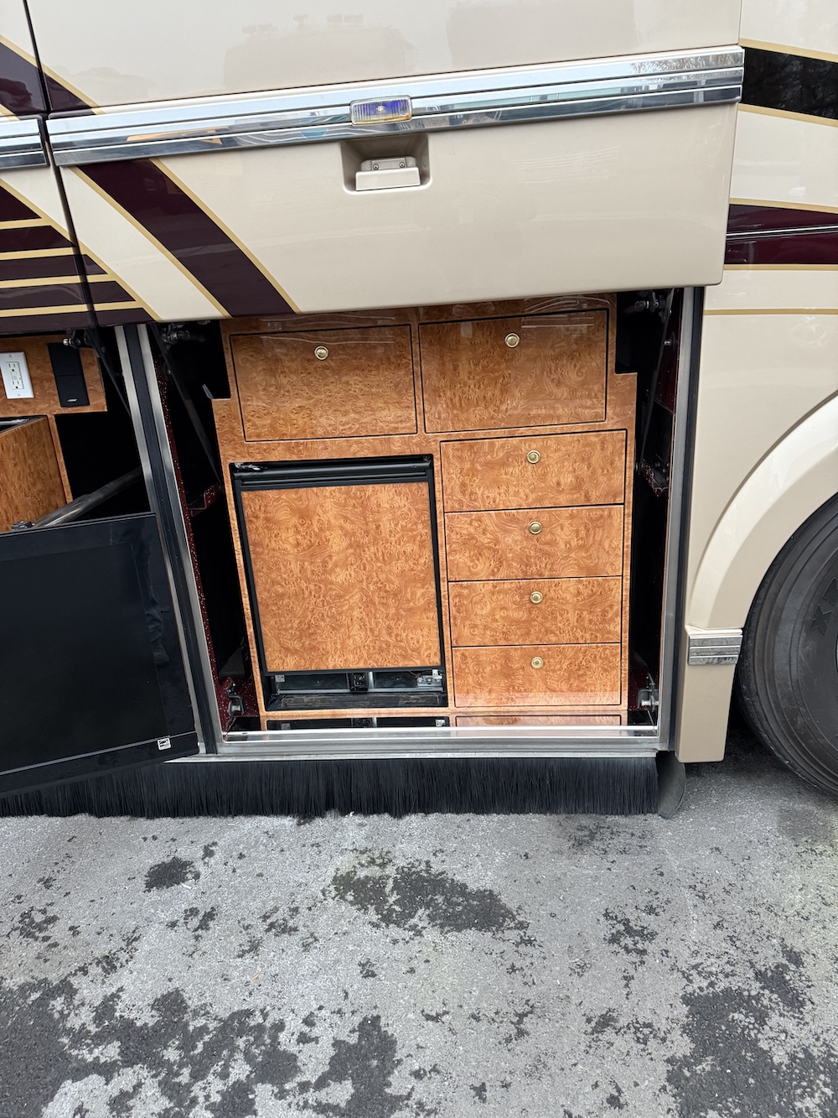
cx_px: 419
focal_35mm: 24
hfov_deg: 56.8
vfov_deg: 71.6
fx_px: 775
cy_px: 559
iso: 400
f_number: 1.78
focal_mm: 6.76
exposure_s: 1/60
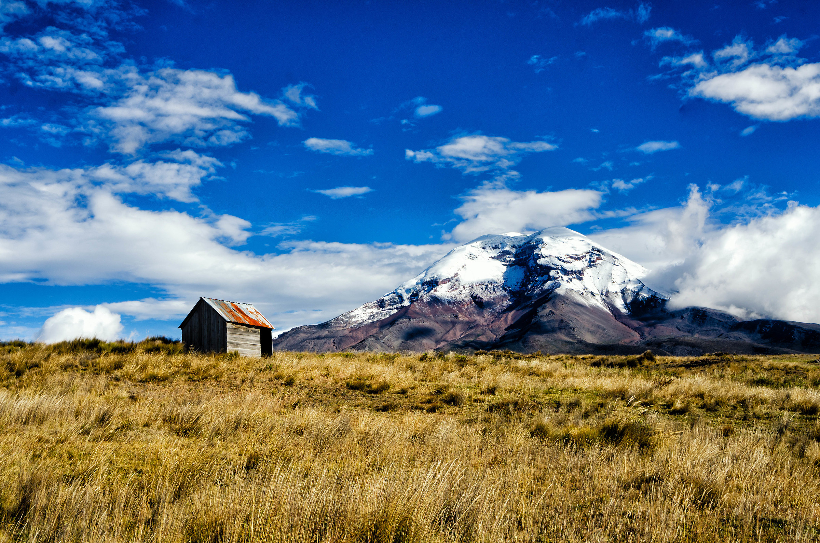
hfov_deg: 51.4
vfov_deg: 35.3
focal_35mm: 38
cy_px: 272
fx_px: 852
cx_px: 410
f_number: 11
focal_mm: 25
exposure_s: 1/250
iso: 100
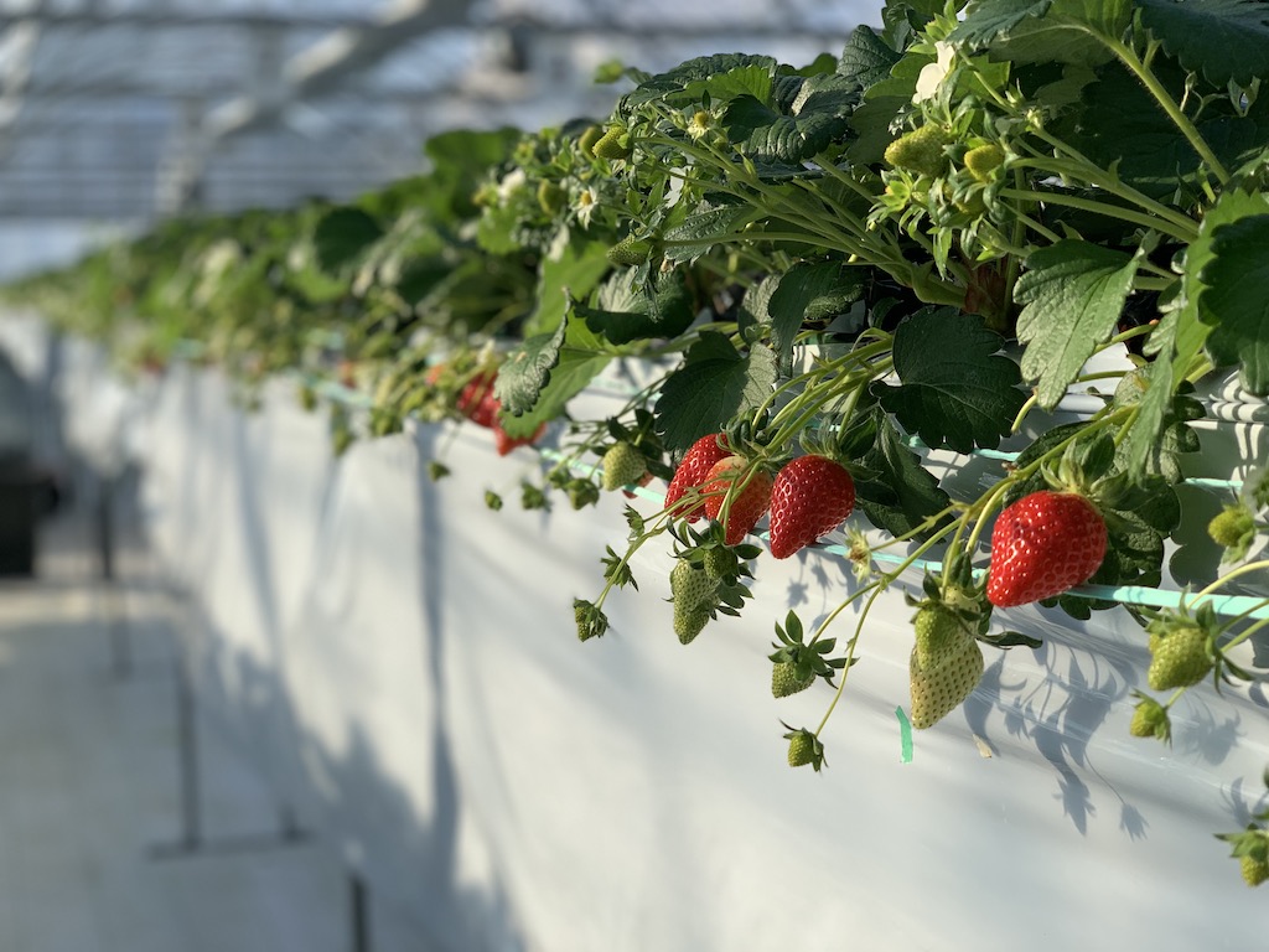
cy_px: 476
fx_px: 1906
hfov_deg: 36.8
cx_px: 634
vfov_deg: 28.0
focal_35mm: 52
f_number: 2.4
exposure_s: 1/773
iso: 16
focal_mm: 6
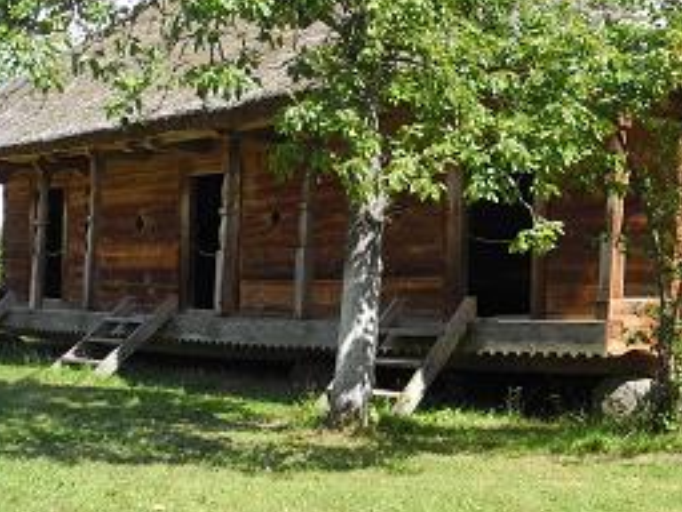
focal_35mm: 70
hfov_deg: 27.1
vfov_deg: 21.0
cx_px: 562
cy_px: 216
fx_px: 1379
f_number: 3.2
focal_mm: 7.4
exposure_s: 1/640
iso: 100
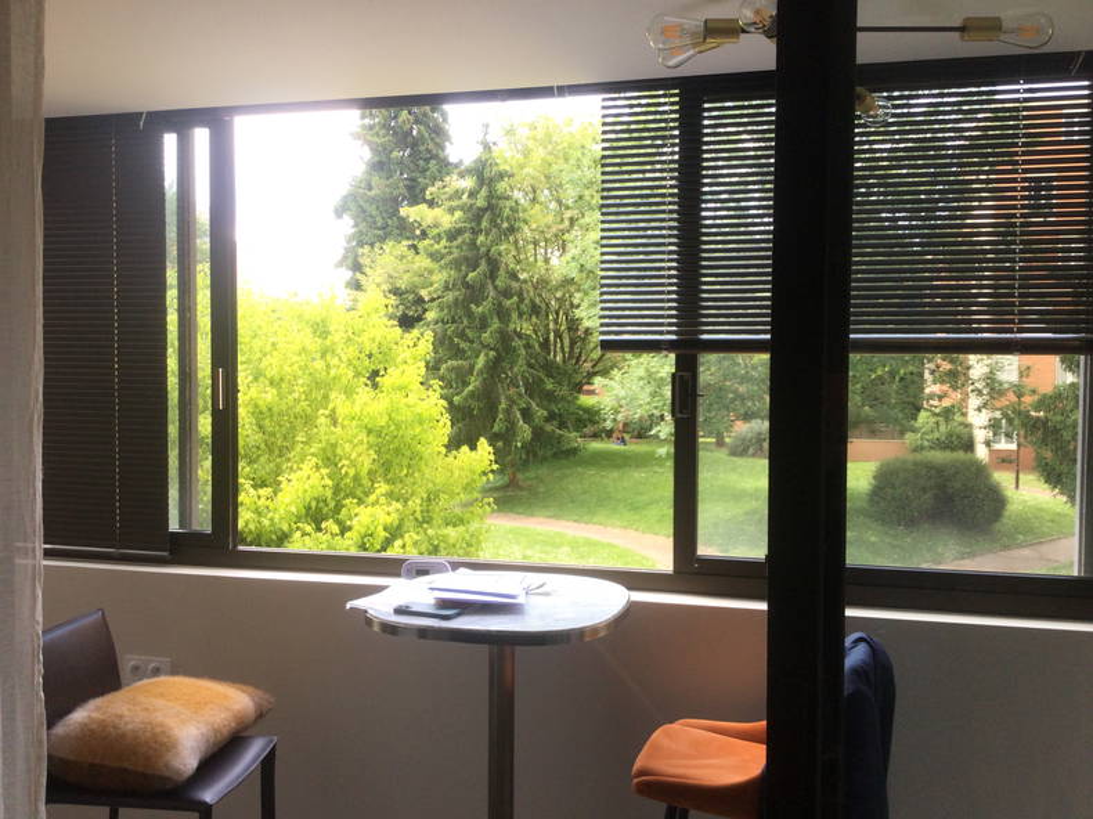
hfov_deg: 58.4
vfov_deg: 45.4
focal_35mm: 31
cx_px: 546
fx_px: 979
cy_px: 410
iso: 25
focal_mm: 3.3
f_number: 2.4
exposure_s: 1/123
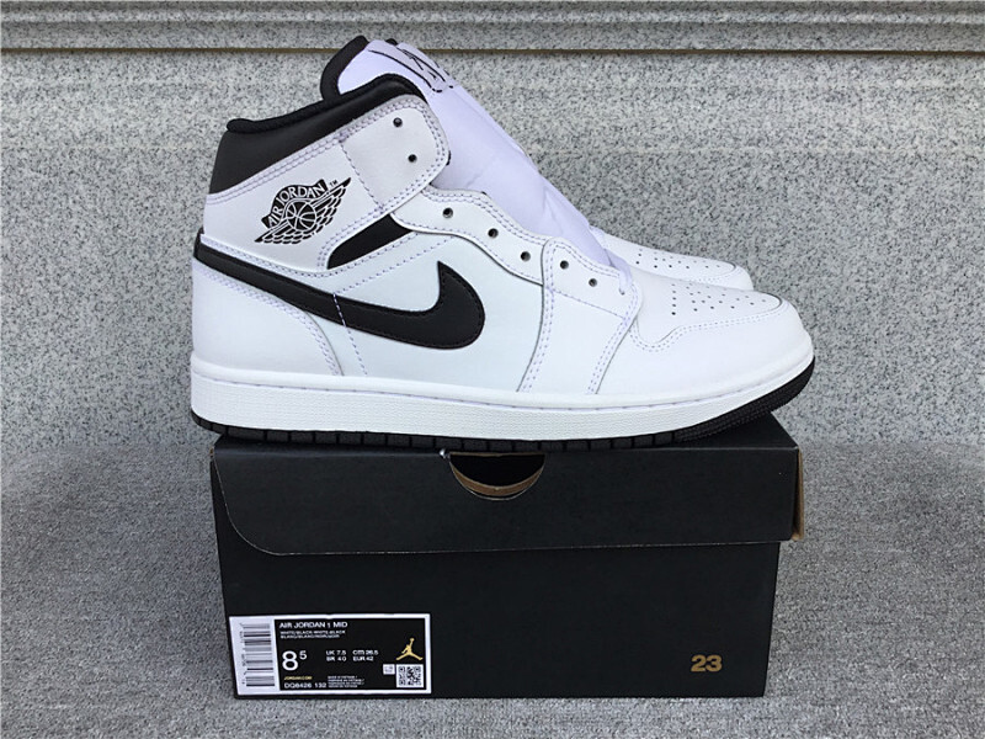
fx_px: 882
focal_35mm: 31
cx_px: 492
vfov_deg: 45.4
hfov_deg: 58.4
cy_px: 370
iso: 25
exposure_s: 1/668
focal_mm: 3.3
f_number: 2.4
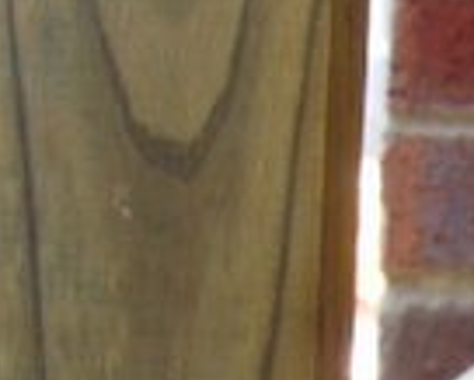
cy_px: 573
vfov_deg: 2.8
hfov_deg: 3.5
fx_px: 7791
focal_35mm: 555
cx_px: 617
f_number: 5.5
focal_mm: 25.3
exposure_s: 1/30
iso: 100
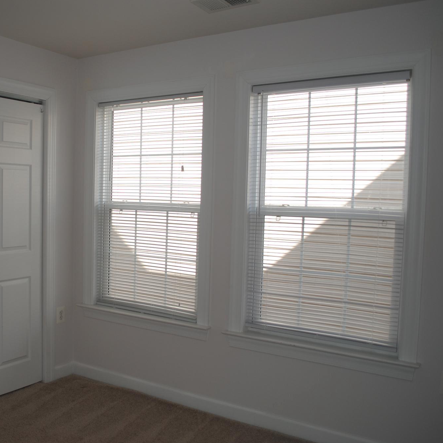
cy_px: 224
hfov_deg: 46.2
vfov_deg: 47.2
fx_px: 507
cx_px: 135
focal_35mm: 35
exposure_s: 1/160
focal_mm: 18
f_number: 3.5
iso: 100
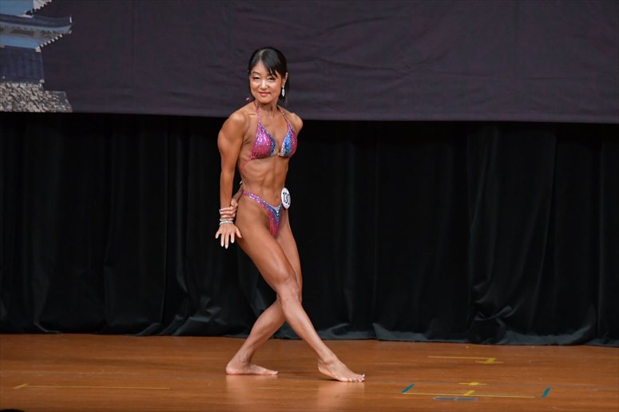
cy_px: 206
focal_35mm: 300
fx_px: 5156
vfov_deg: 4.6
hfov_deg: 6.9
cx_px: 310
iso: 4000
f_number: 5.6
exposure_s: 1/400
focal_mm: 200
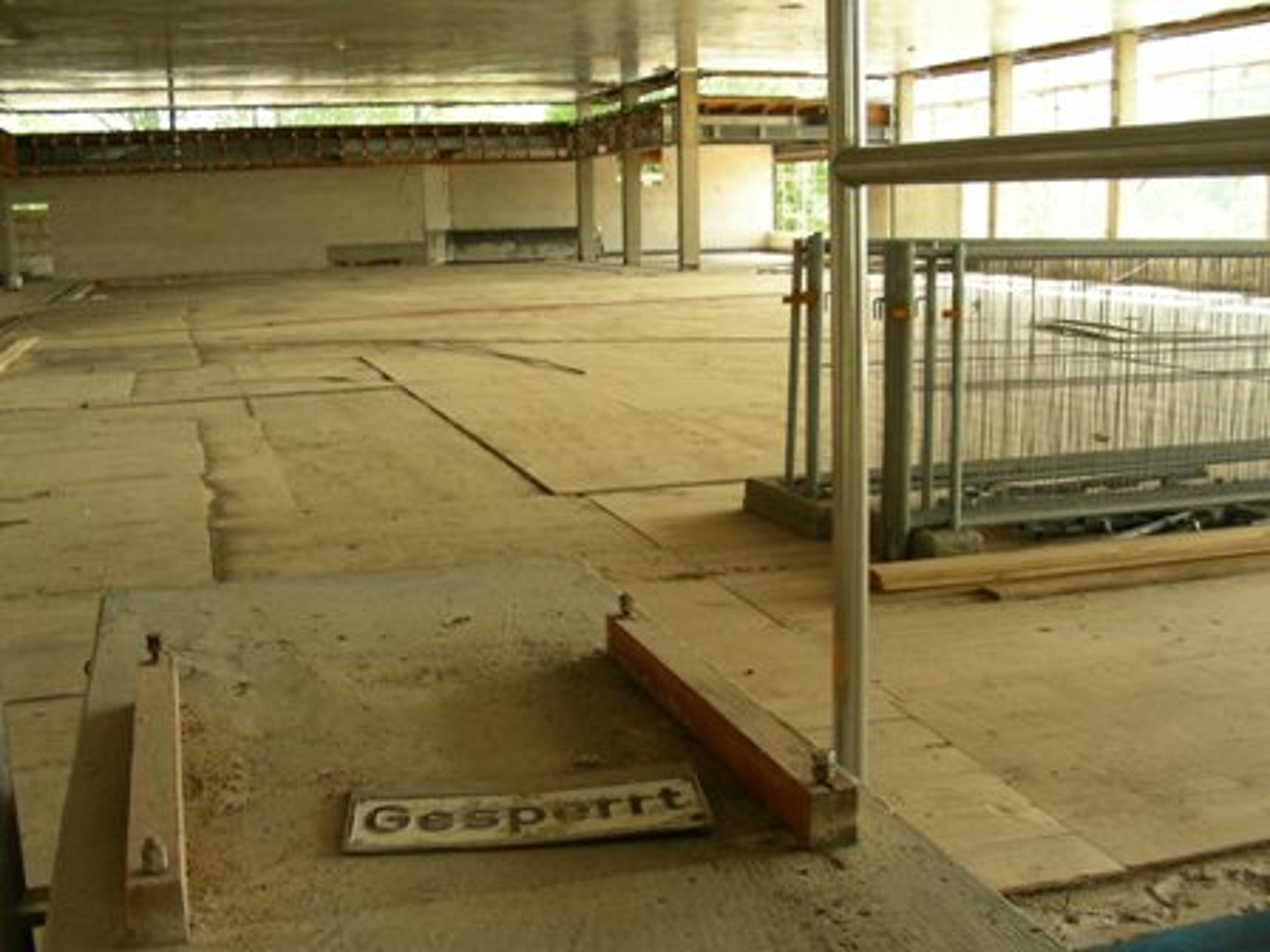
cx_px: 635
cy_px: 476
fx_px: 1394
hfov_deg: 49.0
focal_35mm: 38
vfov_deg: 37.7
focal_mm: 6.3
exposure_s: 1/40.6
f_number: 3.5
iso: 50
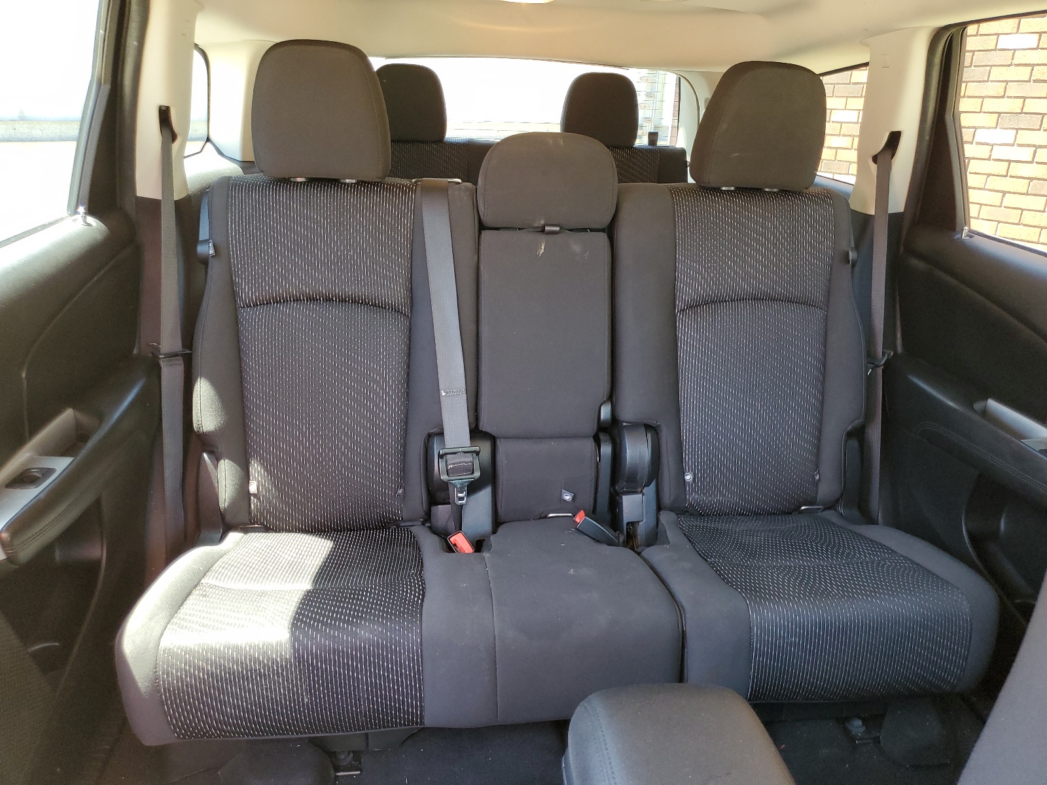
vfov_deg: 53.1
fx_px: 786
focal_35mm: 26
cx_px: 524
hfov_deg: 67.3
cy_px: 392
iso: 116
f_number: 1.5
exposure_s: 1/60.2
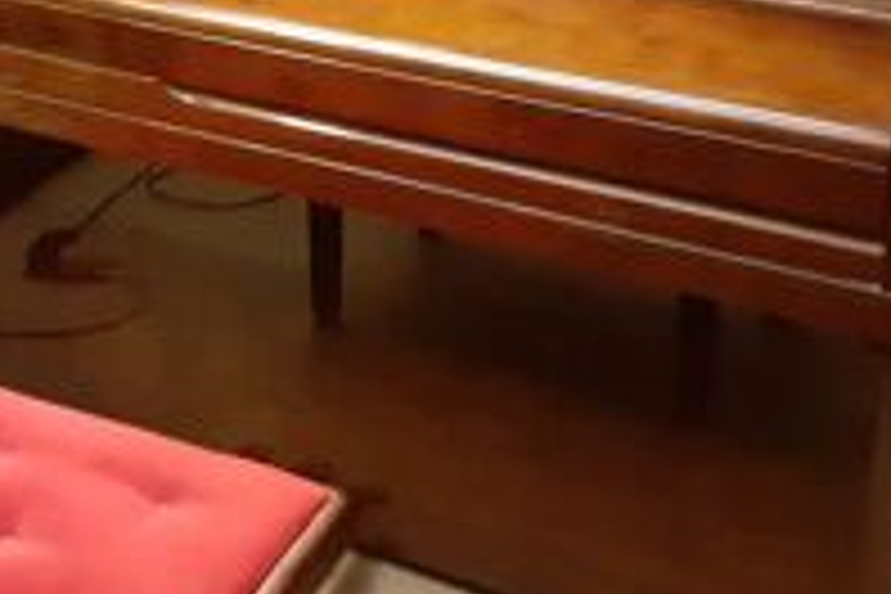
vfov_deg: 19.9
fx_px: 1683
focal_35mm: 68
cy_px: 144
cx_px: 310
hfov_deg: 29.5
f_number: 1.9
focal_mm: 3.6
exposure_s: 1/20
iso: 640
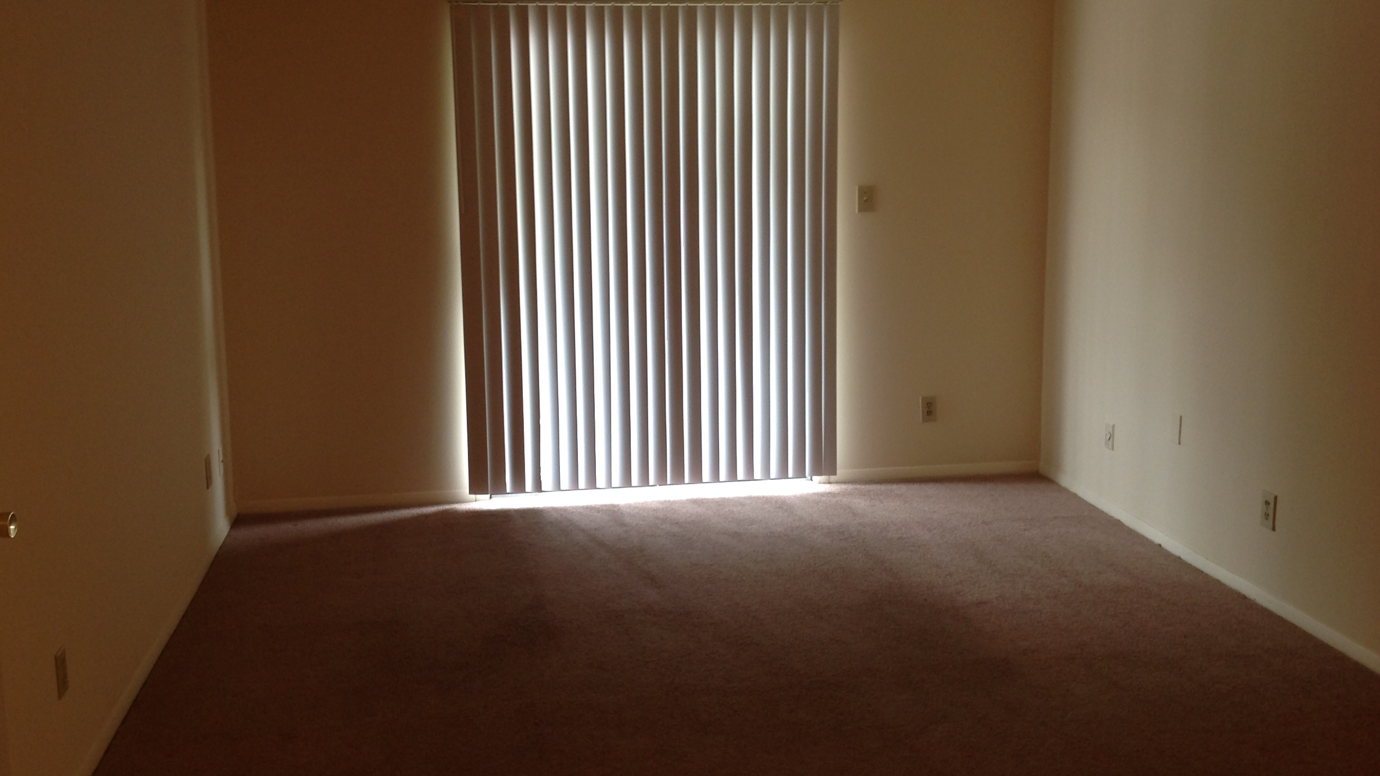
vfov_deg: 30.4
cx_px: 677
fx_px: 1427
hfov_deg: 51.6
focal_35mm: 39
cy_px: 333
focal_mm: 4.28
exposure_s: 1/15
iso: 80
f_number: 2.4
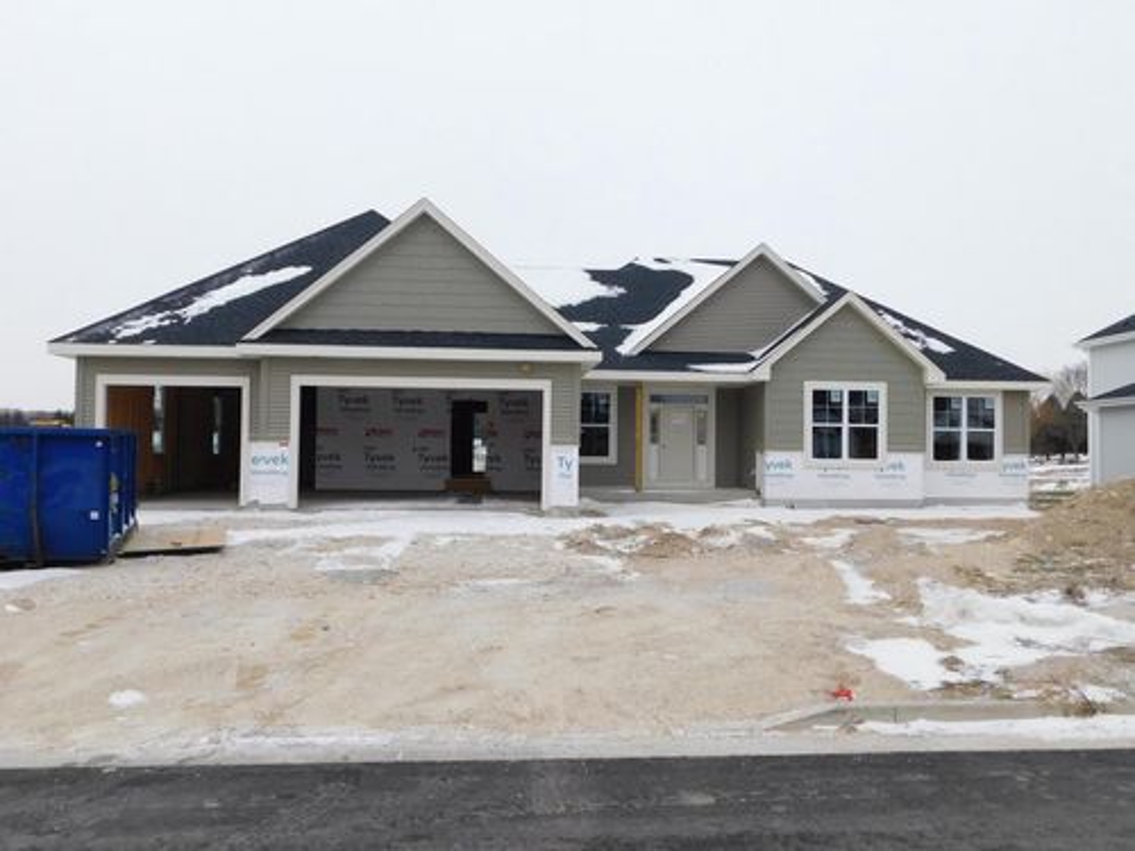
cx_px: 568
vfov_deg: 46.8
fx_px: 984
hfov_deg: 60.0
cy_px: 426
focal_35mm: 30
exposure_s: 1/500
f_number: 3.2
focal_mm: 5.3
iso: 125
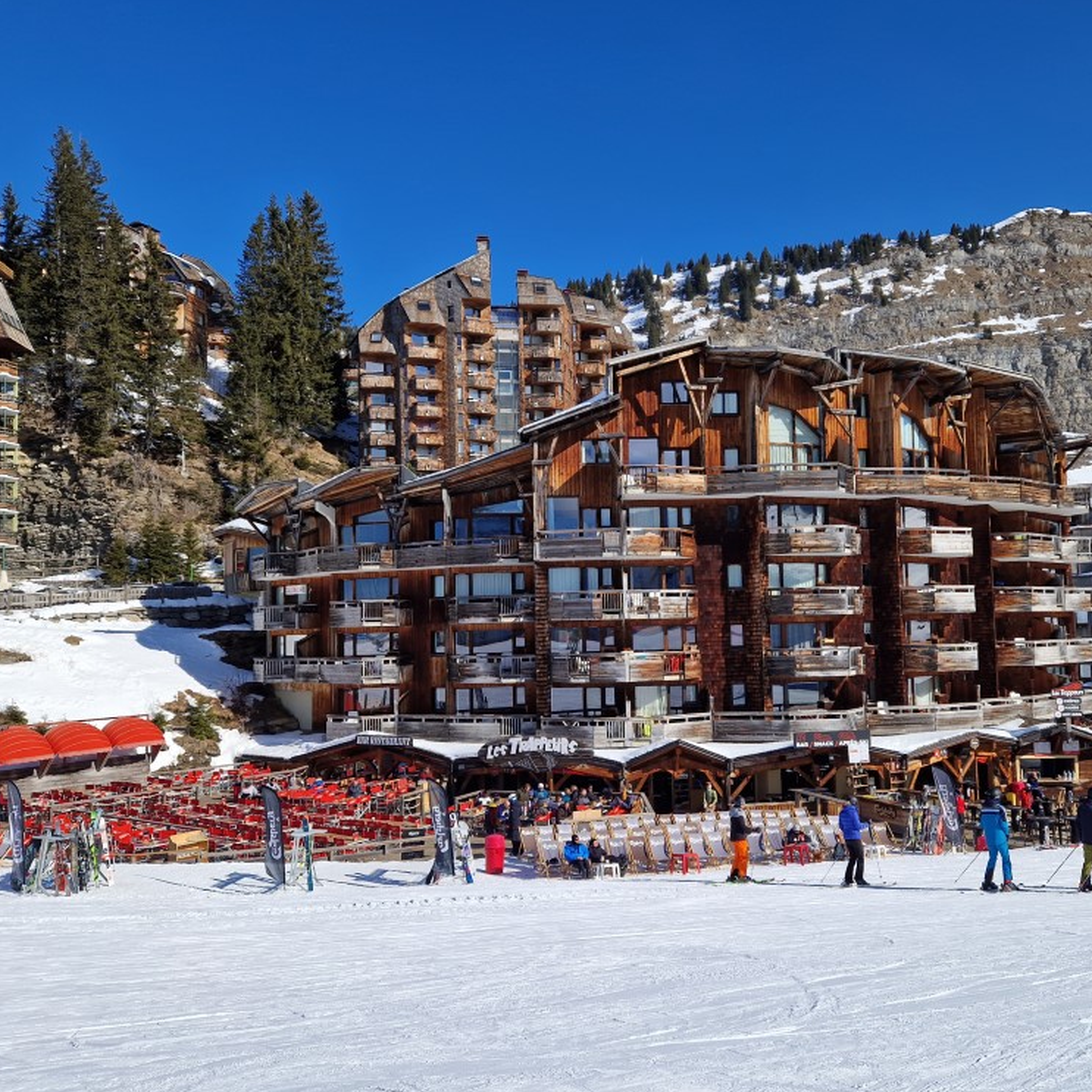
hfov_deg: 56.7
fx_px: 999
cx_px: 670
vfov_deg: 57.3
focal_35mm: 28
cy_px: 557
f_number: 1.8
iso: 50
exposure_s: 1/2352
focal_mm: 5.4
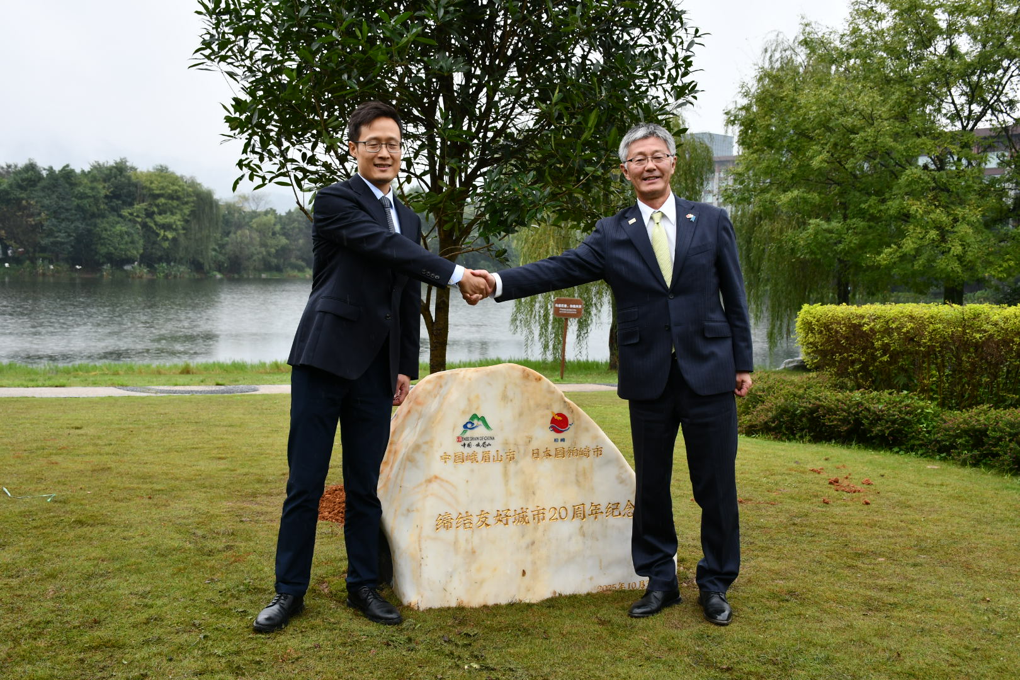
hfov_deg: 49.6
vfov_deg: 34.2
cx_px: 510
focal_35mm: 39
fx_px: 1105
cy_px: 340
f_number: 5.6
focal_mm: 26
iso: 360
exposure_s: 1/250
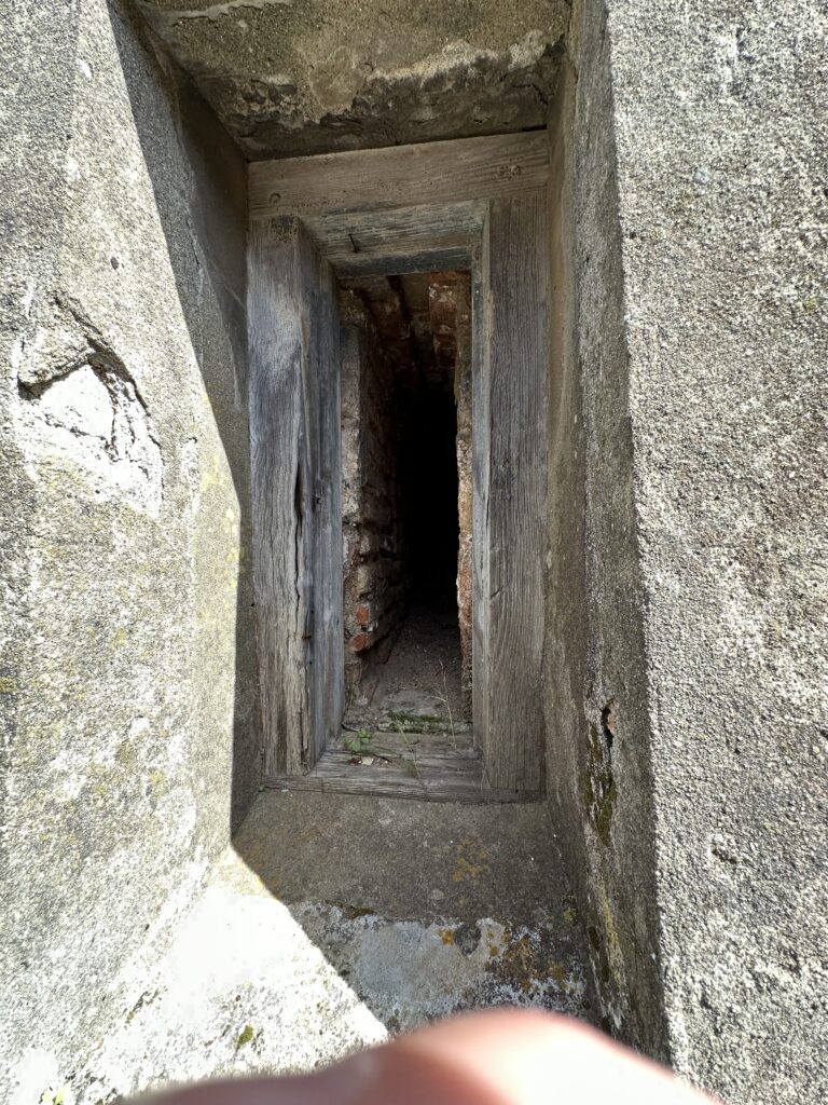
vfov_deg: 102.1
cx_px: 414
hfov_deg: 85.7
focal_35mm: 14
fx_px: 446
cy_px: 552
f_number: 2.2
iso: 40
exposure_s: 1/130
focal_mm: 2.22
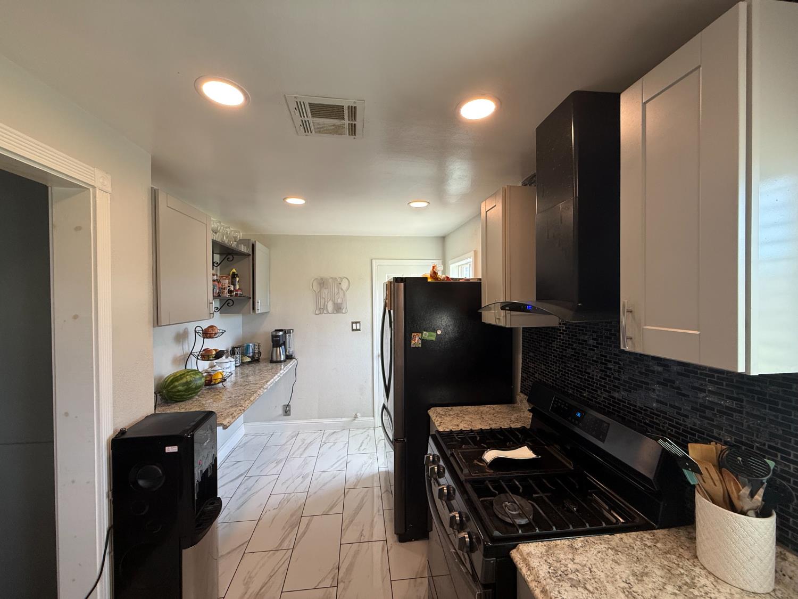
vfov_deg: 85.7
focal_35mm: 14
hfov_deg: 102.1
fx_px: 323
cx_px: 399
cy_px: 300
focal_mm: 2.22
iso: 125
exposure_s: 1/120
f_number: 2.2
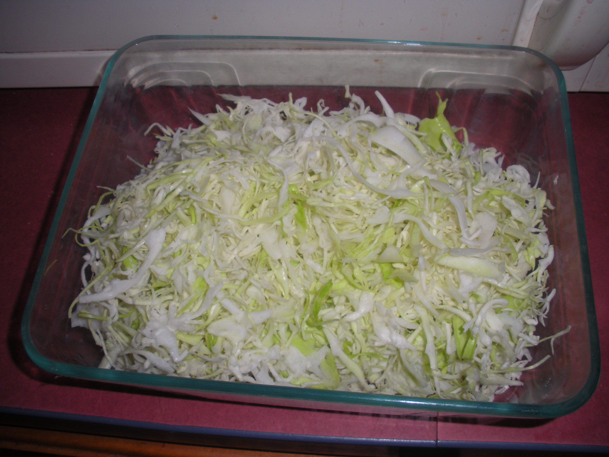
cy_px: 228
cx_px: 304
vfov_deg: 39.7
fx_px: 633
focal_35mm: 36
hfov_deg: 51.4
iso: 64
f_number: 3.5
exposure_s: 1/60
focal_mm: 6.3
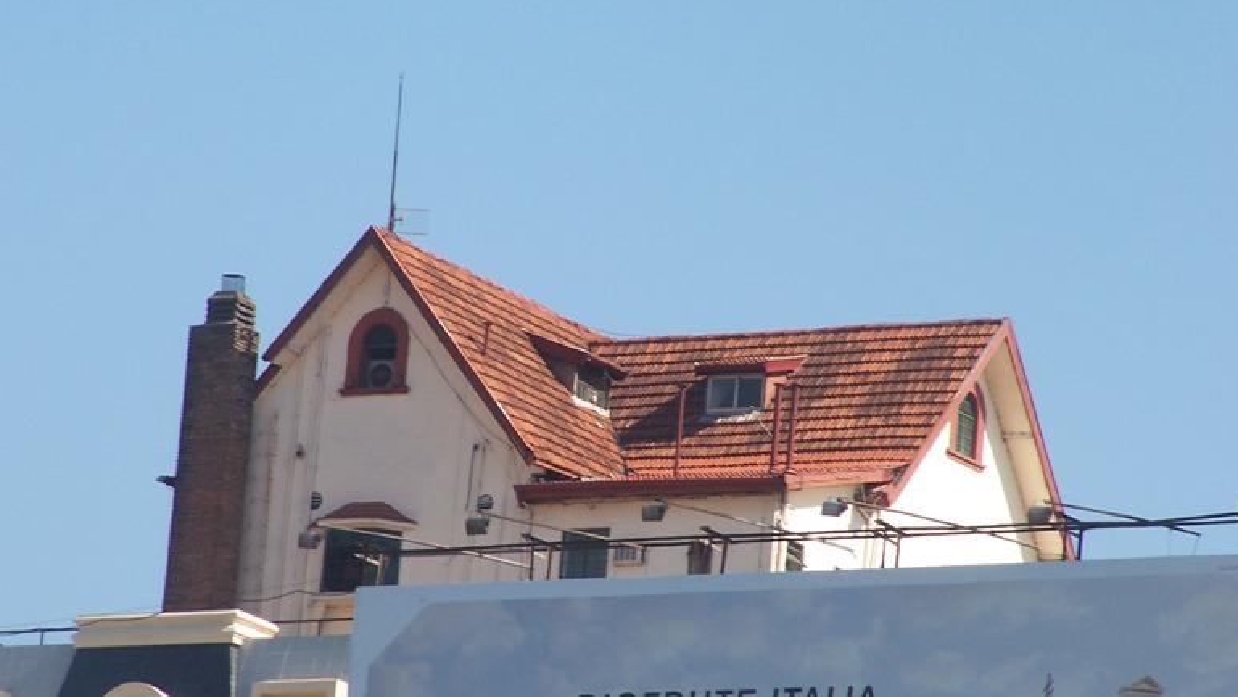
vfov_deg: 3.3
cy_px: 391
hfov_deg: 5.8
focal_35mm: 369
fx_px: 12116
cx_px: 621
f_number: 8
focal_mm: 55.9
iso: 80
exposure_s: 1/200
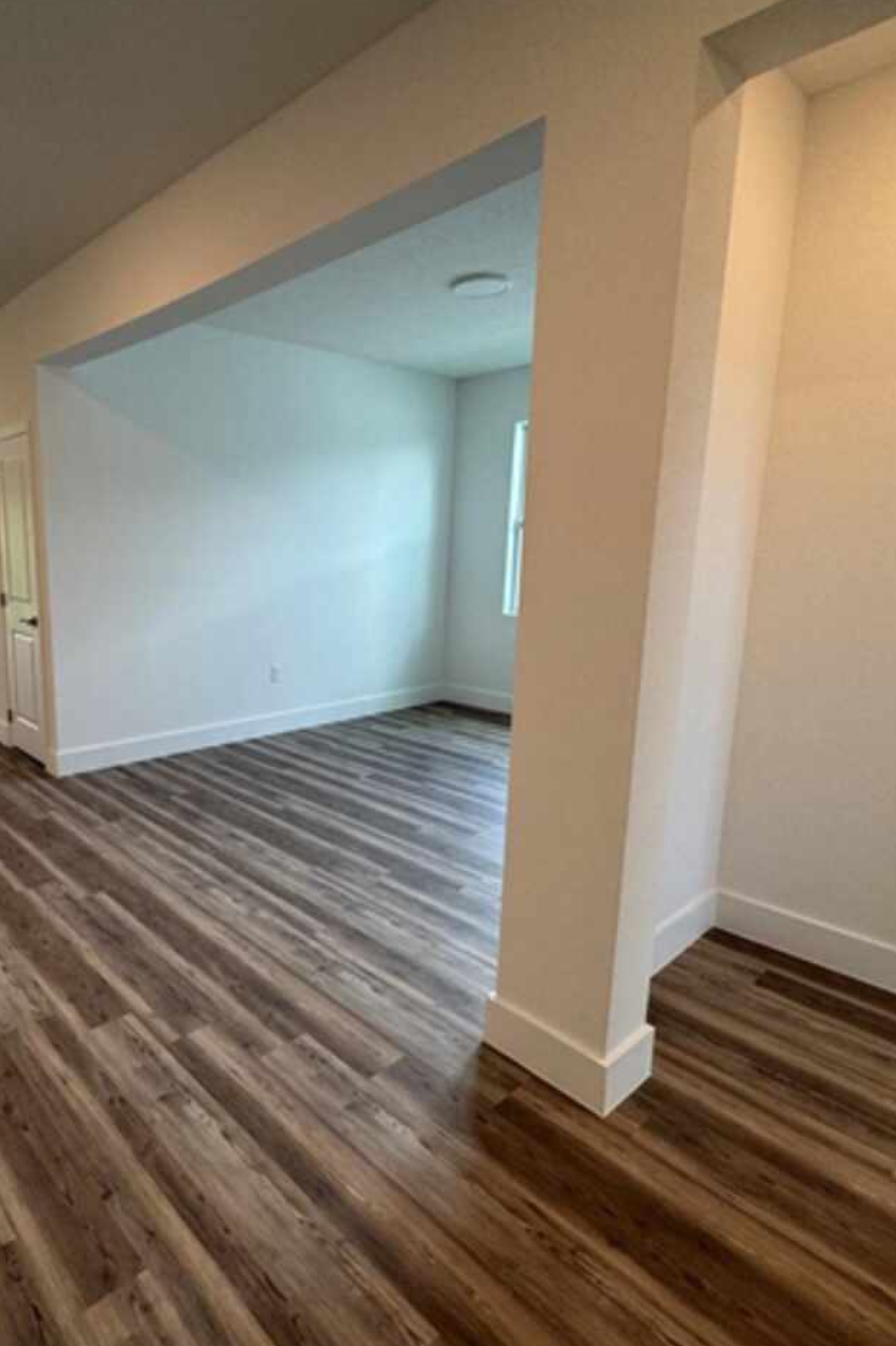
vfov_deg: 84.0
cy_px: 686
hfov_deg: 60.4
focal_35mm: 20
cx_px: 294
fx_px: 747
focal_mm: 2.22
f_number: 2.2
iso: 125
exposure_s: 1/120
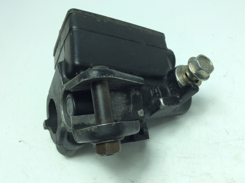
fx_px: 226
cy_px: 92
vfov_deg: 44.1
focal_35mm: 32
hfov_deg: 56.9
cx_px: 122
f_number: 2.4
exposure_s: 1/266
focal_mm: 3.3
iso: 32
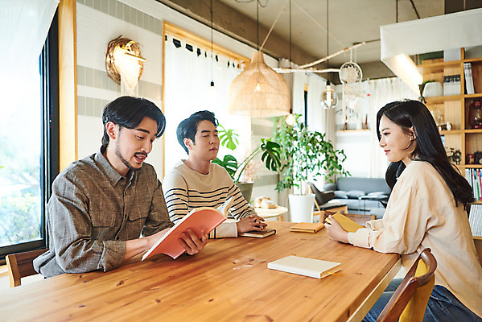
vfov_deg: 41.2
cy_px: 161
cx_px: 241
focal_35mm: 32
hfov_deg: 58.7
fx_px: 429
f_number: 3.2
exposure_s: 1/250
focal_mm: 32
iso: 500
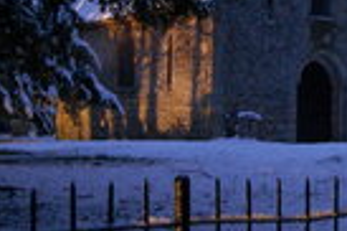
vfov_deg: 10.4
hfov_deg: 15.5
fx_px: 1265
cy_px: 33
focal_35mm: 131
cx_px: 279
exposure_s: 30
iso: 1600
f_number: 20
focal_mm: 31
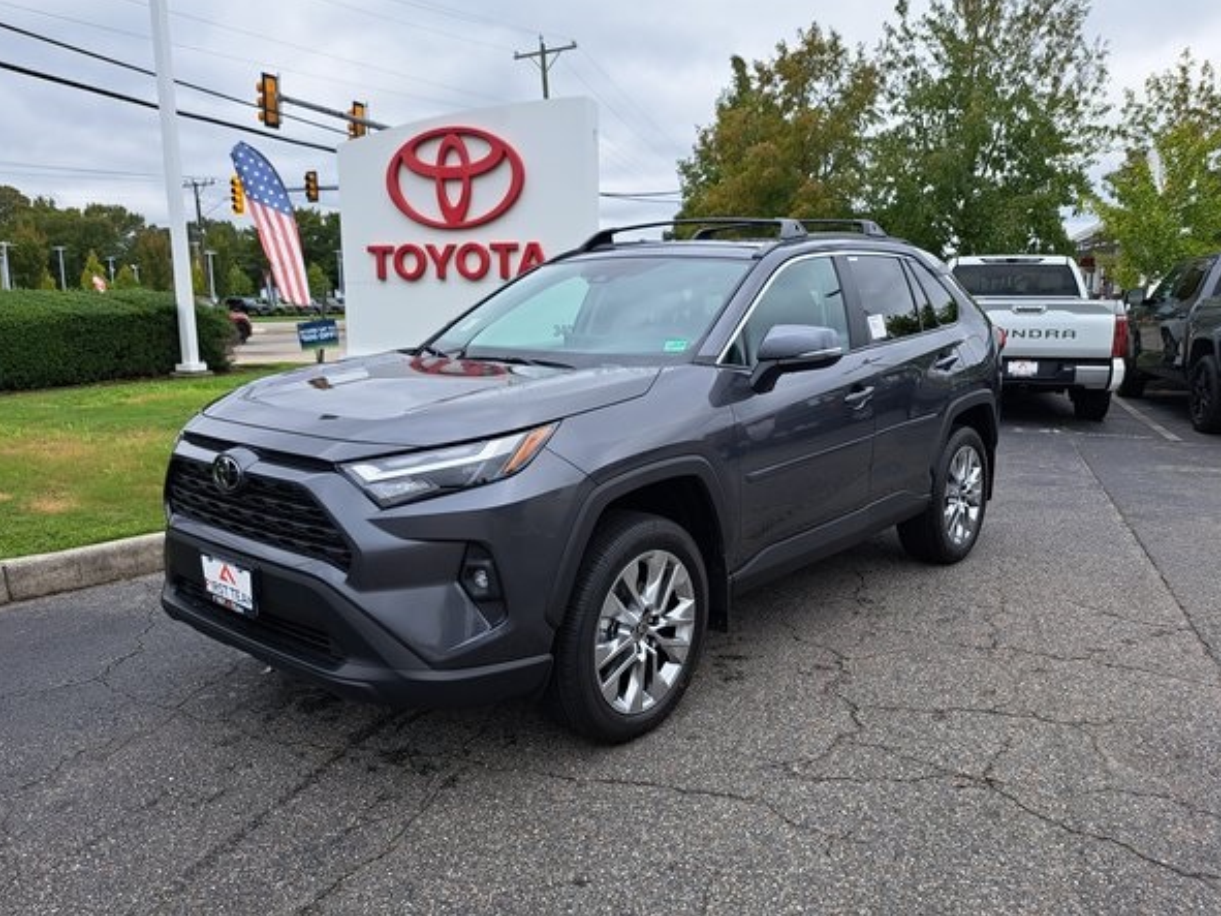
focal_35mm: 26
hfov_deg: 67.3
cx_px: 576
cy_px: 455
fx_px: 917
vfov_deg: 53.0
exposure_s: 1/578
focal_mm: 5.23
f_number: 1.8
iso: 50
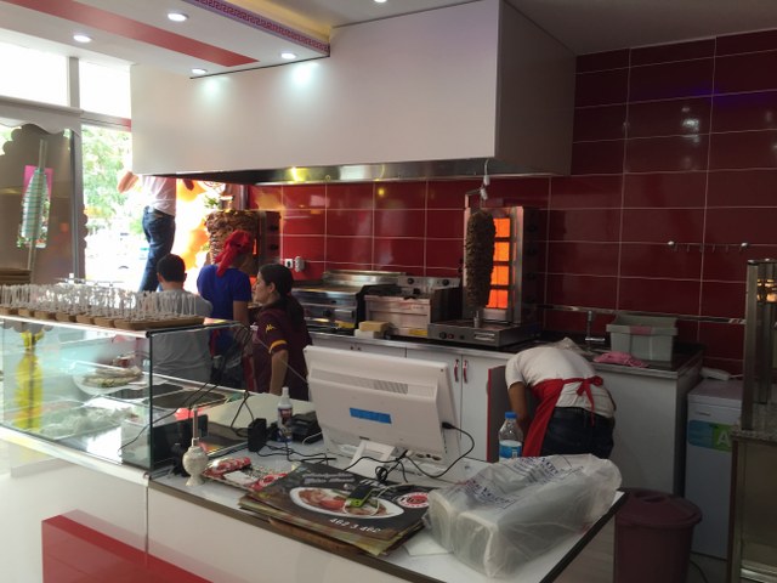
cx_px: 388
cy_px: 292
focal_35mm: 29
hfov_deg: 61.7
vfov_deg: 48.2
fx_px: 651
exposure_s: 1/60
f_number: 2.2
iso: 40
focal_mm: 4.15
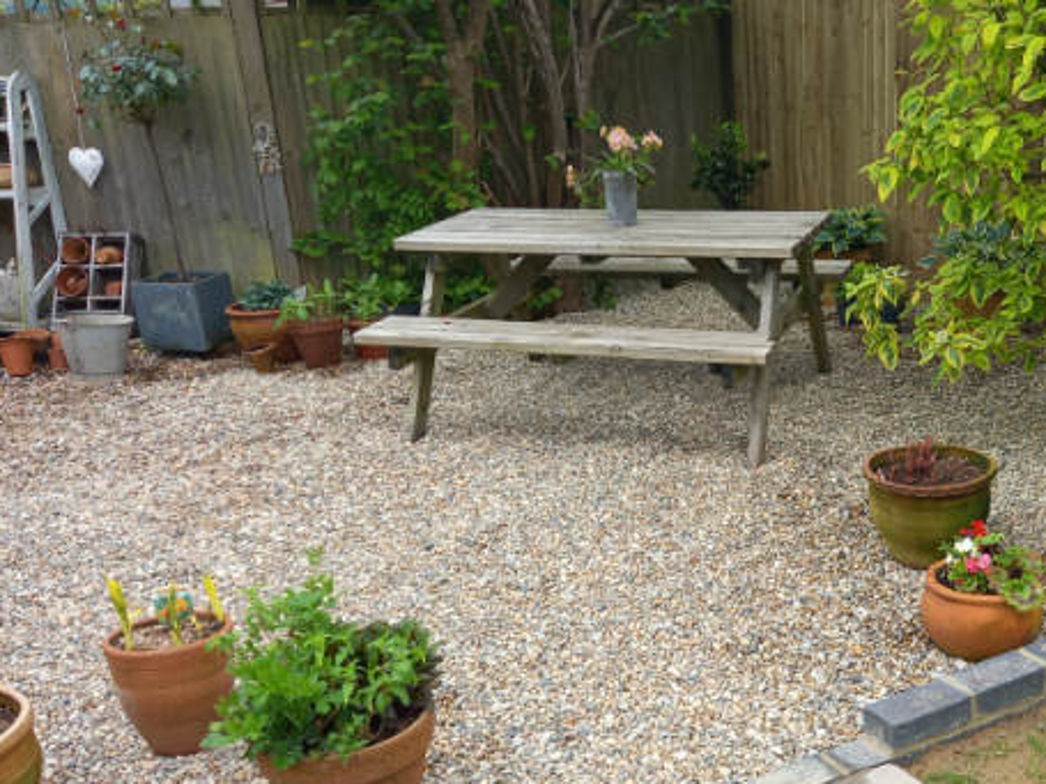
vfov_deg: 32.7
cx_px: 747
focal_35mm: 44
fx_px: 1329
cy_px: 506
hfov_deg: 42.0
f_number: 2
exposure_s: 1/132
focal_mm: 4.6
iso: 25
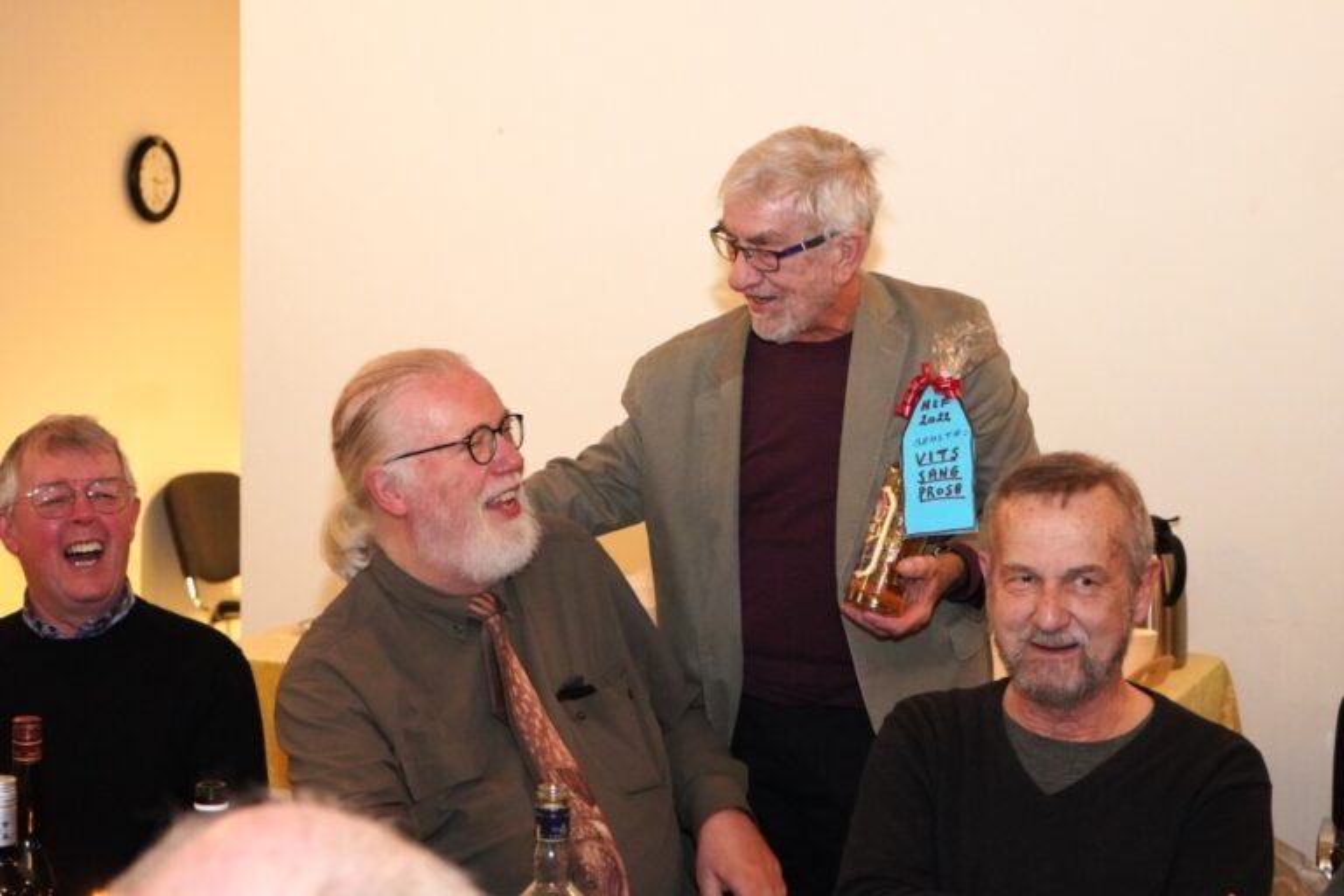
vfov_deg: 19.7
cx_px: 672
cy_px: 448
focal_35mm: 69
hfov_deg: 29.2
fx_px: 2576
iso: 6400
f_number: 4.5
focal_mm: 46
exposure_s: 1/160
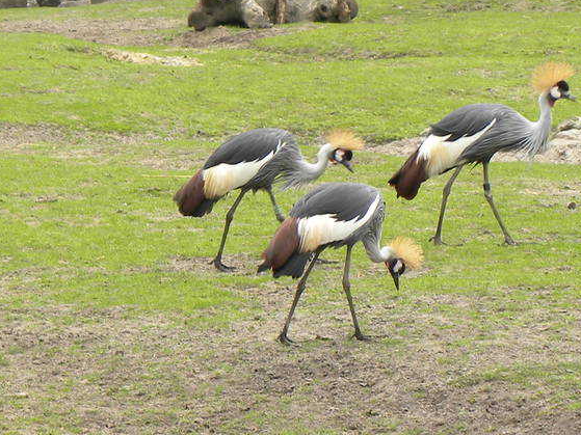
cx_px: 126
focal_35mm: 335
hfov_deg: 5.9
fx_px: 5621
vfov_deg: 4.4
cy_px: 227
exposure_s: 1/82.1
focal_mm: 20.8
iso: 64
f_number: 4
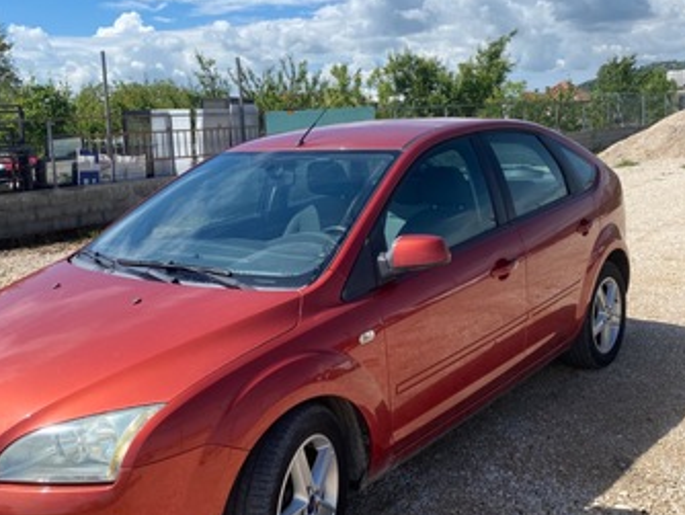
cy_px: 265
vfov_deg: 49.8
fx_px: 554
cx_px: 328
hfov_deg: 63.4
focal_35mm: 28
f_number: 1.8
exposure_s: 1/3401
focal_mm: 4.25
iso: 32
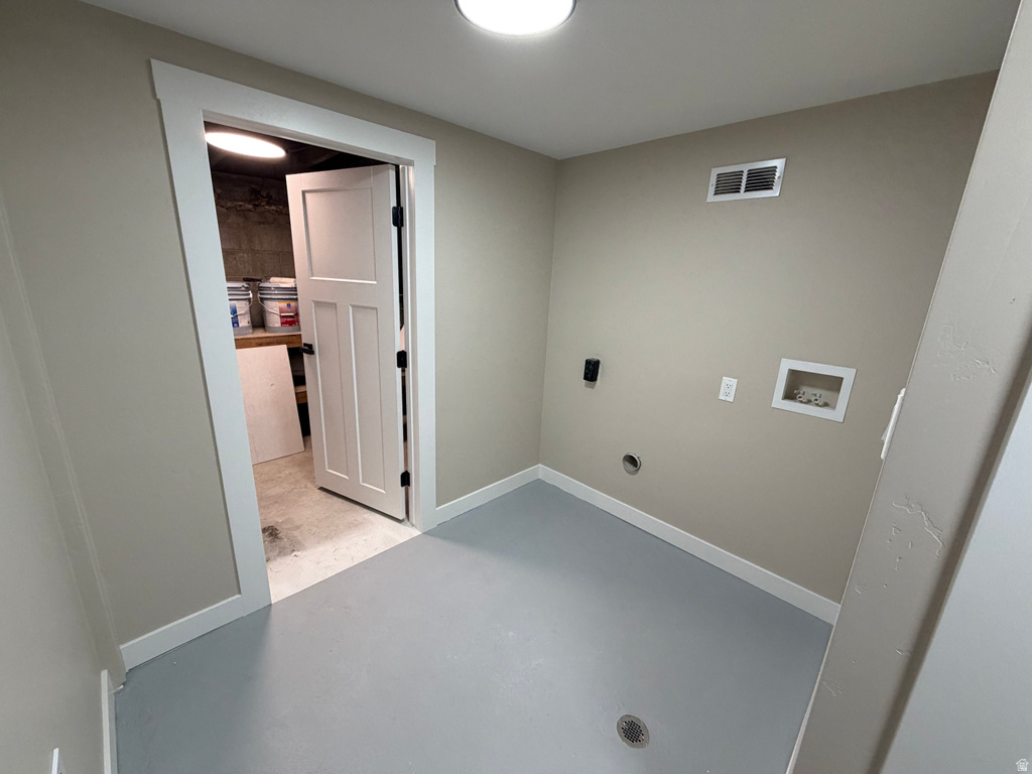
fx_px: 417
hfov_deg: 102.1
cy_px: 387
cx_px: 516
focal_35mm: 14
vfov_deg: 85.7
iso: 250
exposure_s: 1/120
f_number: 2.2
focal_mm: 2.22
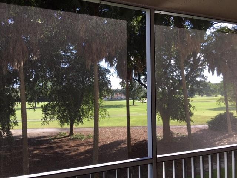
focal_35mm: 29
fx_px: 199
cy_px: 89
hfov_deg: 61.7
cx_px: 118
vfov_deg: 48.2
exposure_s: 1/237
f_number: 2.2
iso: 25
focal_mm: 4.15
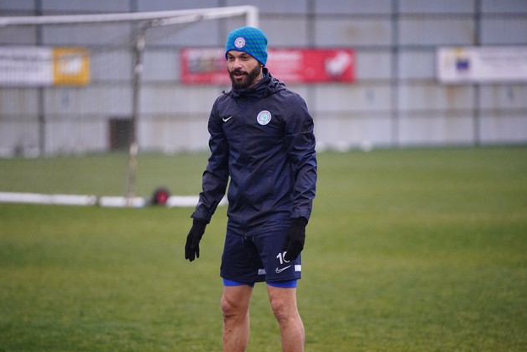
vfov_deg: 6.4
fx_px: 3149
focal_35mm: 215
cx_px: 253
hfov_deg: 9.6
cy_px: 178
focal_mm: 200
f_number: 2.8
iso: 3200
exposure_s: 1/1250
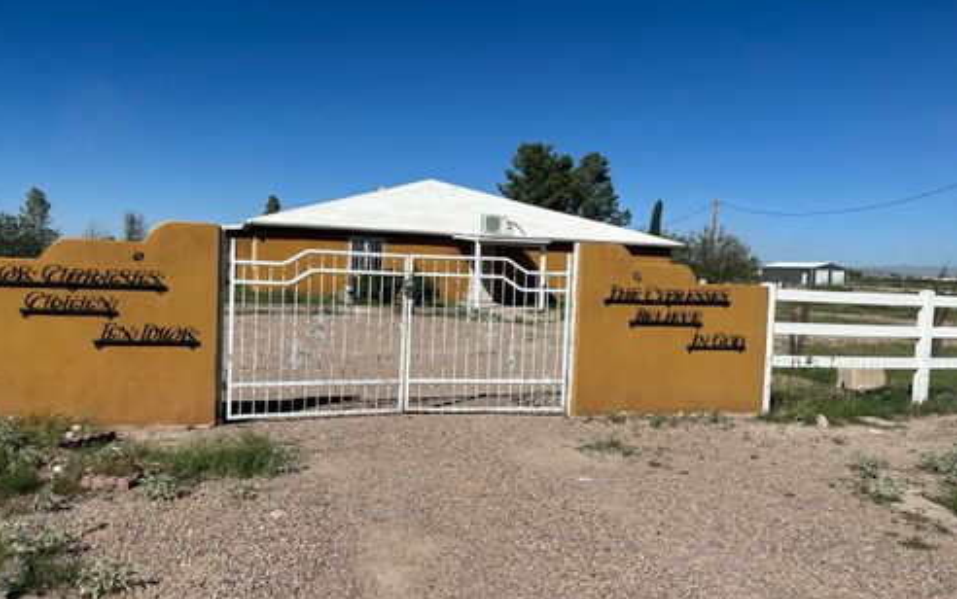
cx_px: 475
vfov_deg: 44.6
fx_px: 731
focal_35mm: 28
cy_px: 314
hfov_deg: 66.4
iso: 50
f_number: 1.6
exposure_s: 1/7353
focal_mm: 5.1
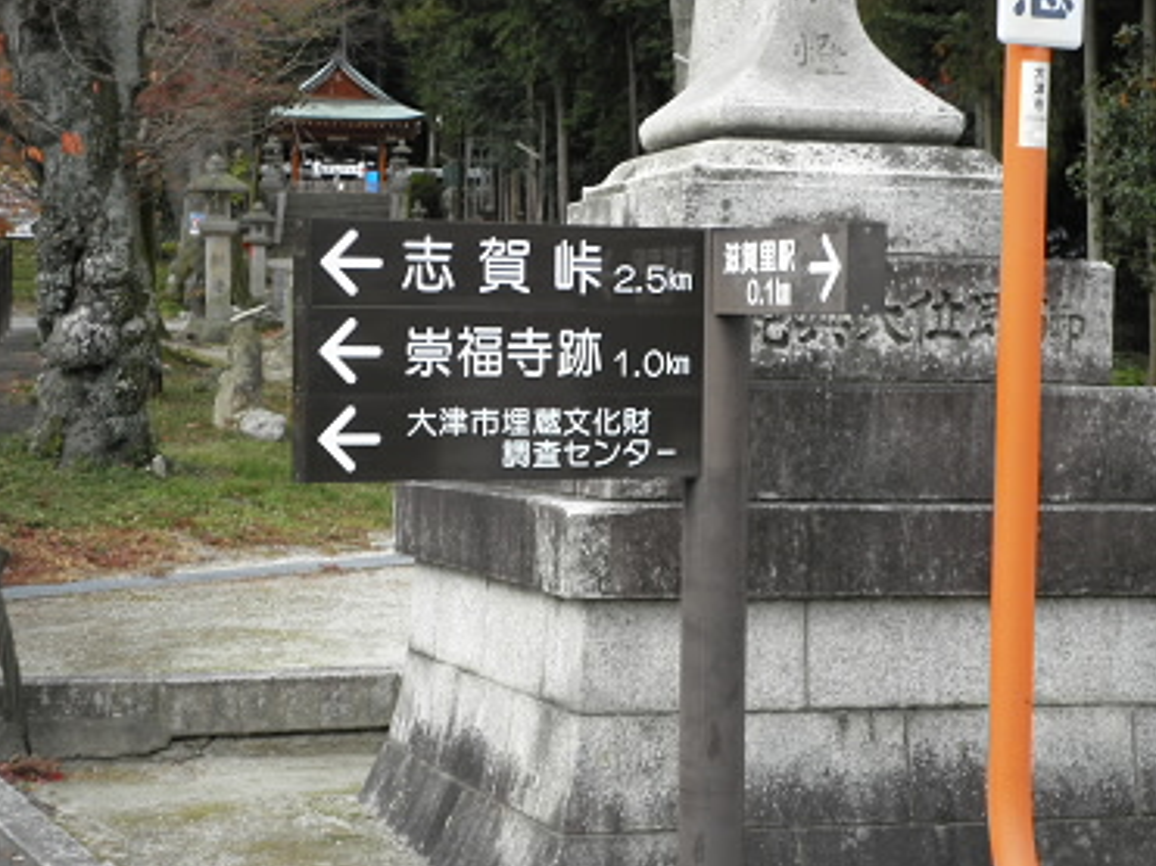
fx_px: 2771
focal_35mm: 83
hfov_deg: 23.6
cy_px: 436
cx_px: 586
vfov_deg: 17.8
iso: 80
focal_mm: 13.9
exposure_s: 1/100
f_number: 5.9
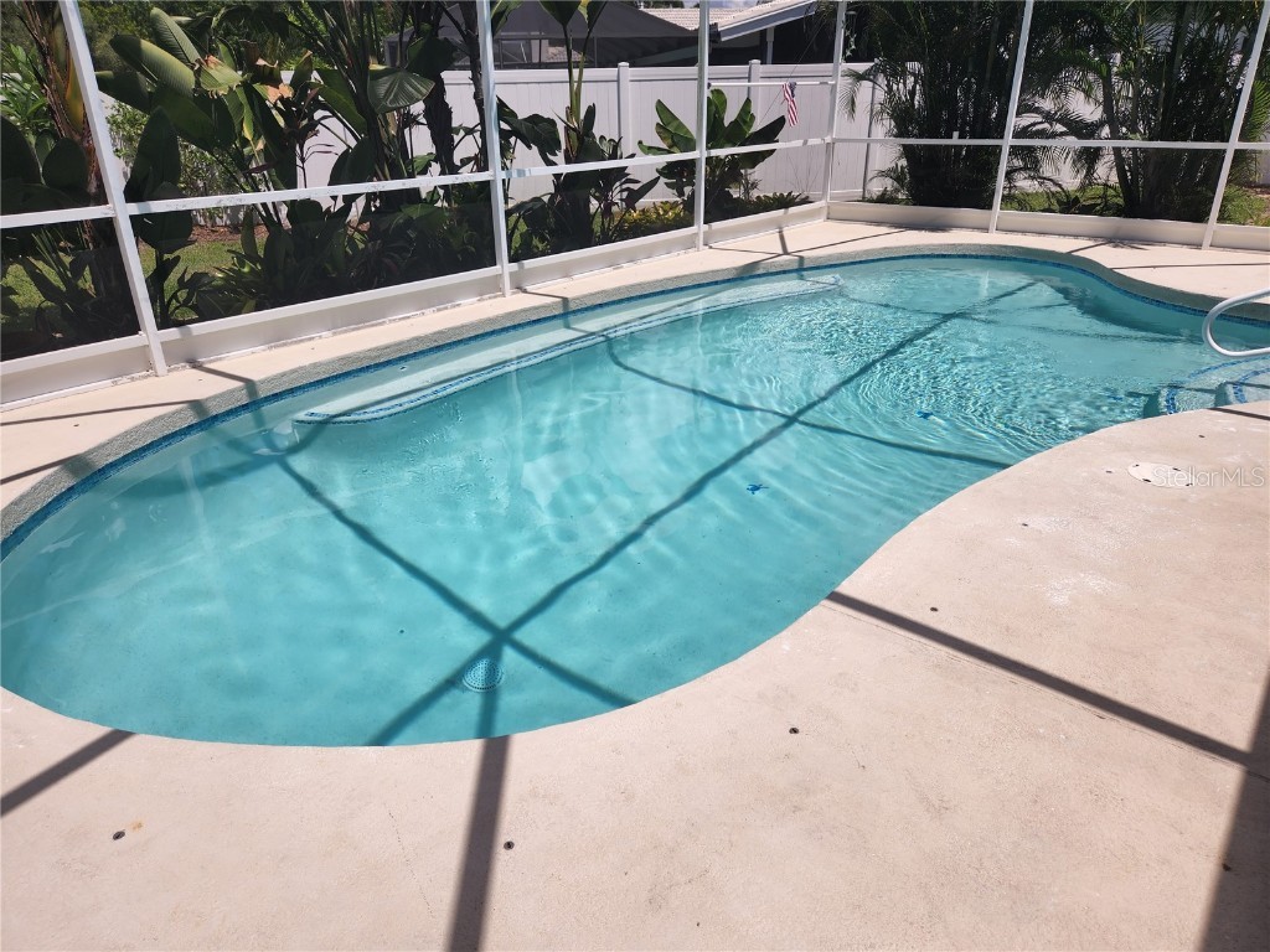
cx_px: 635
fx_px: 844
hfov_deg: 73.9
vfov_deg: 58.9
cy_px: 476
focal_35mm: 23
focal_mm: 5.4
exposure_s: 1/1994
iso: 20
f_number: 1.8
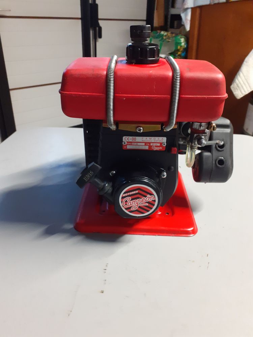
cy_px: 168
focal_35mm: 27
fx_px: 263
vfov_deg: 65.3
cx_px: 126
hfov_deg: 51.4
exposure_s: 1/33
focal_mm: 3.6
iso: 250
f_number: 1.9
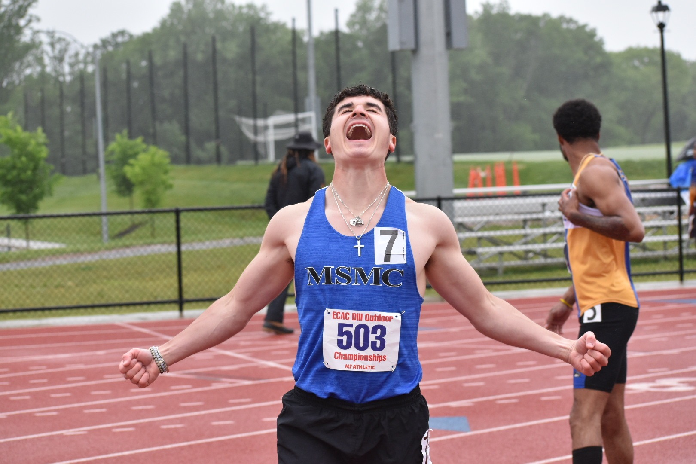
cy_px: 232
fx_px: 2030
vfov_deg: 13.0
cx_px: 348
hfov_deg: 19.5
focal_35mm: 105
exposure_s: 1/640
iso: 1000
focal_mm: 70
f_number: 6.3
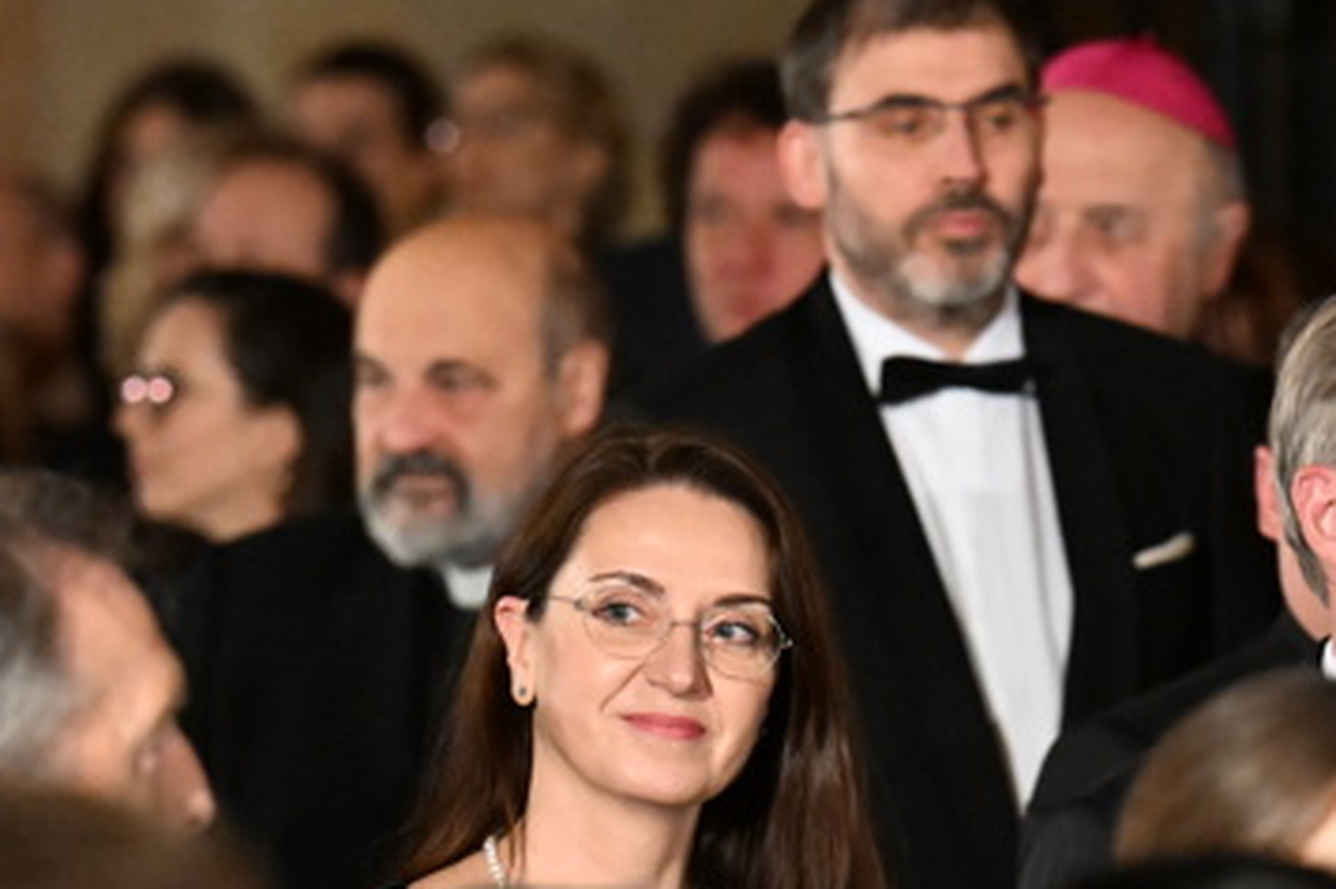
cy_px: 589
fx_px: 21588
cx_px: 1122
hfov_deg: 3.5
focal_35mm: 582
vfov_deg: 2.4
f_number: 4.5
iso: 8000
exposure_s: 1/250
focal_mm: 200
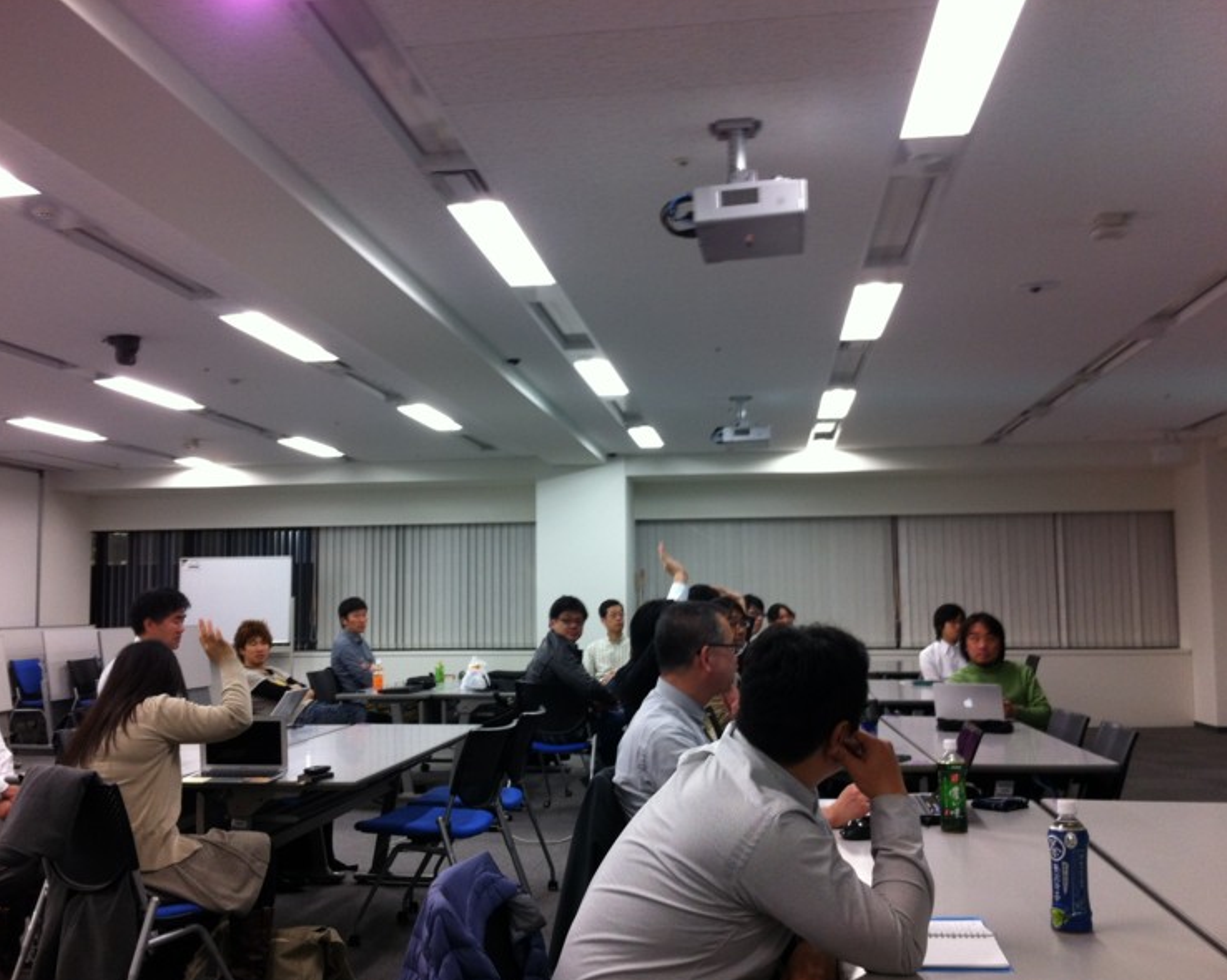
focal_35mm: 37
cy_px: 492
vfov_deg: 40.1
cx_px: 569
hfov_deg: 49.1
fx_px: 1343
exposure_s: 1/15
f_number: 2.8
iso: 100
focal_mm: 3.85
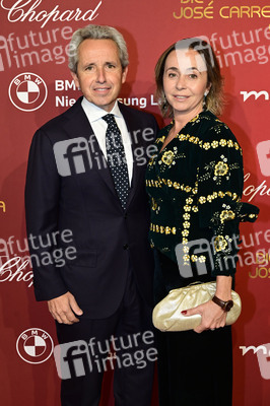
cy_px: 203
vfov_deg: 40.4
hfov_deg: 27.5
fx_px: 552
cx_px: 135
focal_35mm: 49
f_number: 7.1
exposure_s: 1/160
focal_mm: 49
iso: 1600
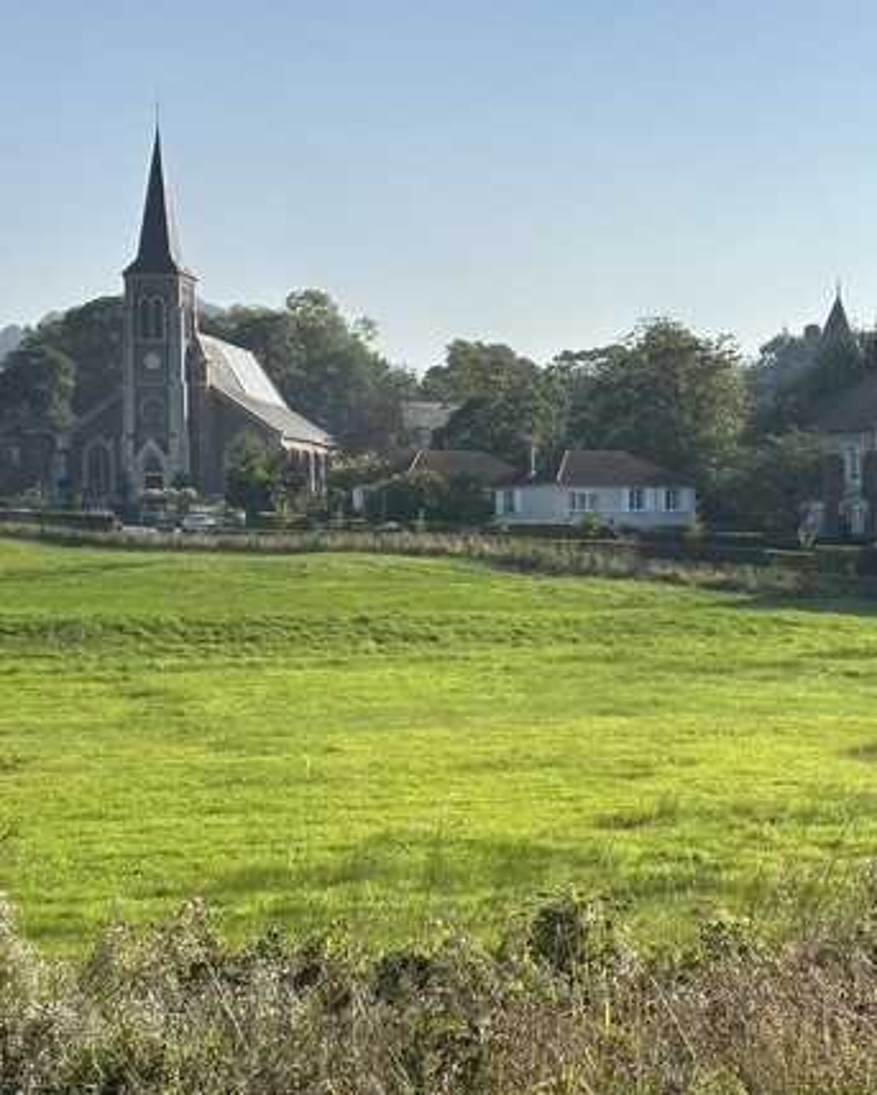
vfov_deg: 27.1
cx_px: 491
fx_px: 2269
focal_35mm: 70
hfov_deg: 21.9
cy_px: 594
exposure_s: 1/5263
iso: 64
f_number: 1.78
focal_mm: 6.86
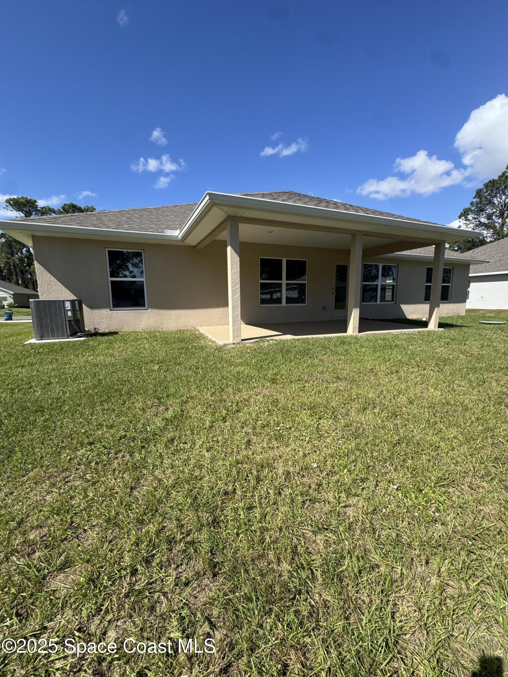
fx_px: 274
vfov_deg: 102.1
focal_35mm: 14
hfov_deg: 85.7
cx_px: 254
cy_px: 338
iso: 50
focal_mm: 2.22
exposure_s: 1/1567
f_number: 2.2
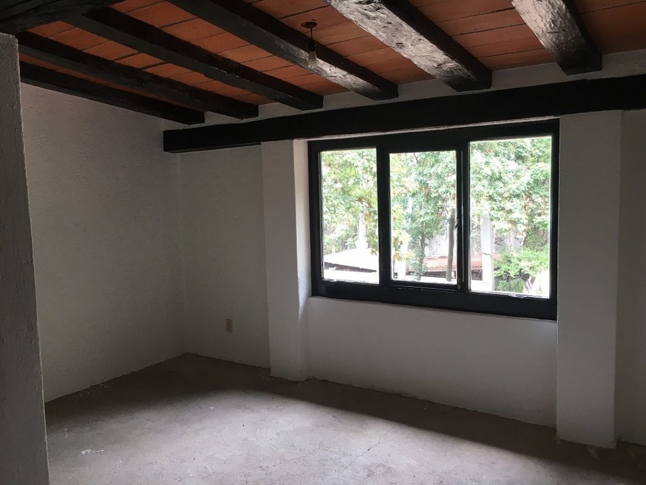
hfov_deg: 61.6
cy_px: 242
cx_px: 323
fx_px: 541
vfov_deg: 48.2
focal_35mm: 29
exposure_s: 1/30
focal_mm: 4.15
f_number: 2.2
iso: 25
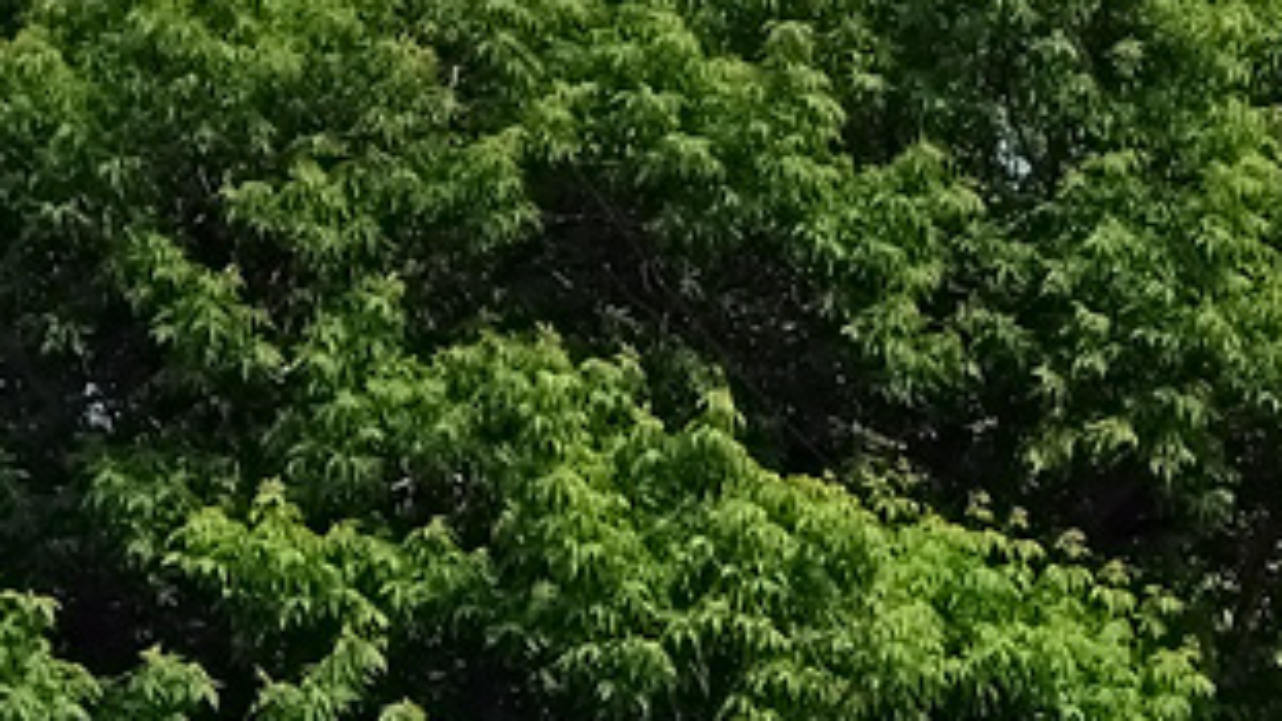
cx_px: 2391
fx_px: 9757
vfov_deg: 4.2
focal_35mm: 287
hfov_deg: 7.3
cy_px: 935
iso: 125
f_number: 6.3
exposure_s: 1/500
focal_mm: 26.26
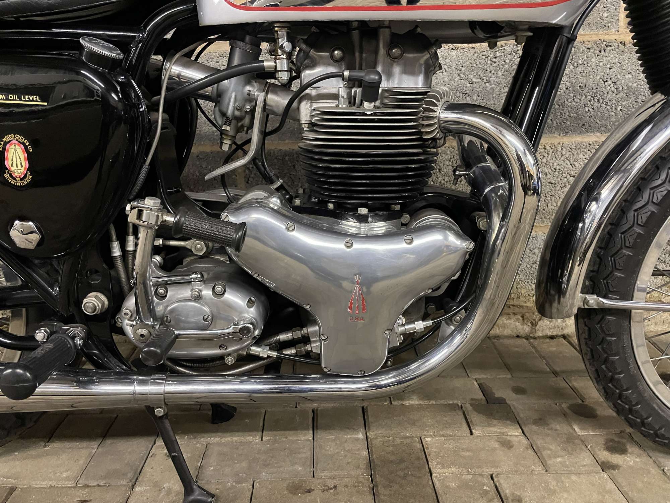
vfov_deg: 53.1
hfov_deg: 67.3
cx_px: 335
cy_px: 252
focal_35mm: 26
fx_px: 503
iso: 640
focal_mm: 4.2
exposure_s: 1/25
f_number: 1.6
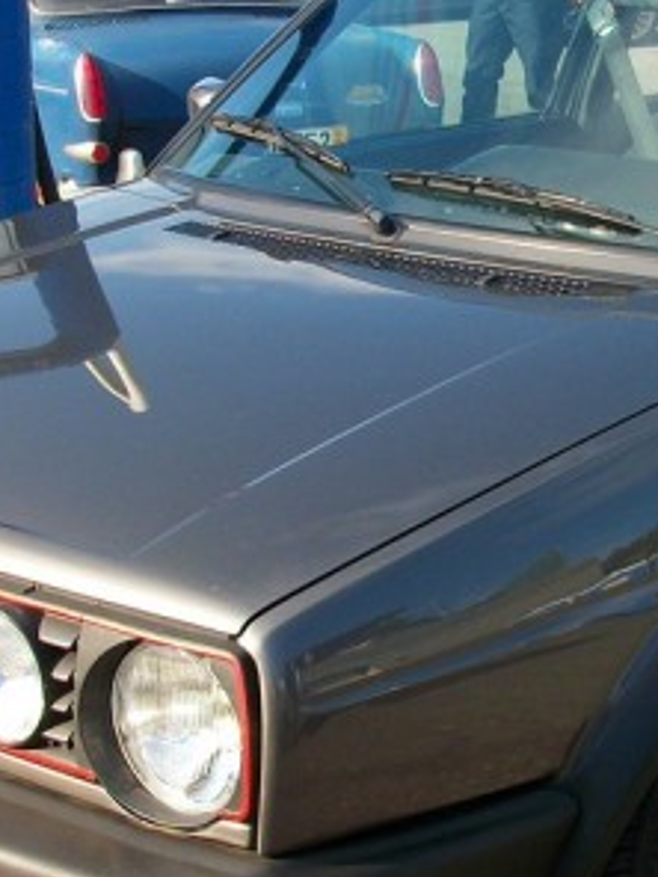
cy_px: 498
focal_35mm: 92
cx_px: 513
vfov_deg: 21.3
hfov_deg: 16.0
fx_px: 2332
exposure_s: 1/460
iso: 80
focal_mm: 5.7
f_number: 2.9
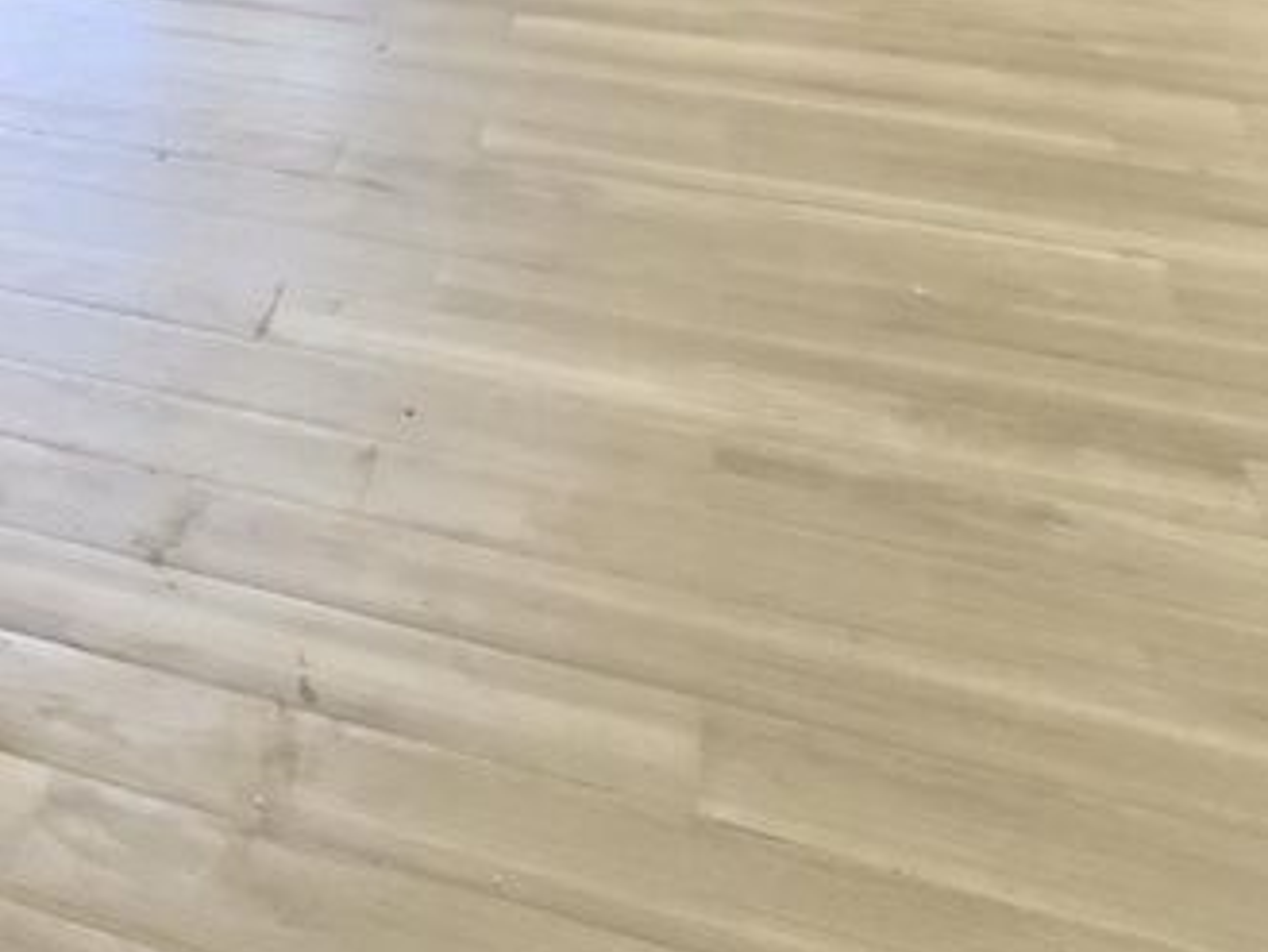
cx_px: -395
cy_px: -389
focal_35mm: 54
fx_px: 1979
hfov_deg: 28.8
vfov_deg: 23.0
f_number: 2.2
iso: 125
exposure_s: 1/60
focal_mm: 2.2
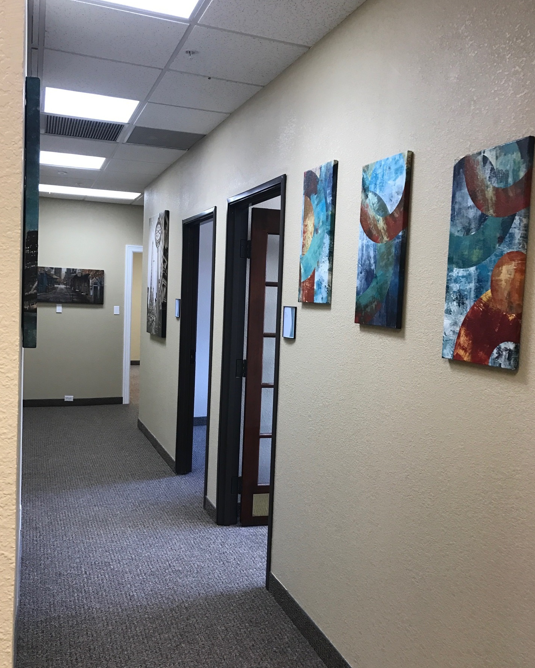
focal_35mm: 31
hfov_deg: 47.1
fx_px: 613
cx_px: 275
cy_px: 345
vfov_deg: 57.2
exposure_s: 1/30
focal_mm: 3.99
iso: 25
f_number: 1.8
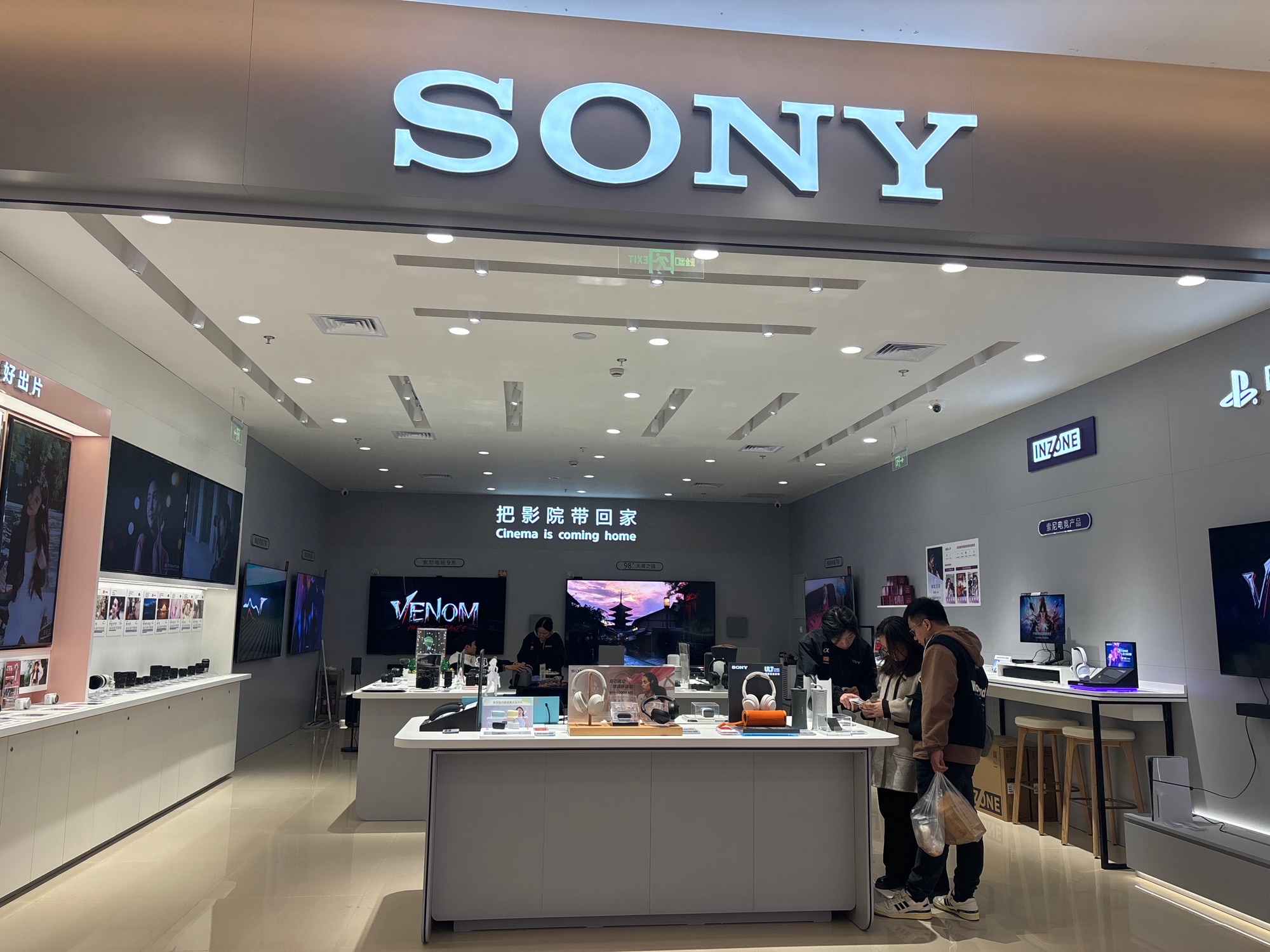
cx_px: 635
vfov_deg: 53.1
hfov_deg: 67.3
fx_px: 954
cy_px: 476
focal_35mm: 26
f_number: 1.6
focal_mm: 5.96
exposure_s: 1/169
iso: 50
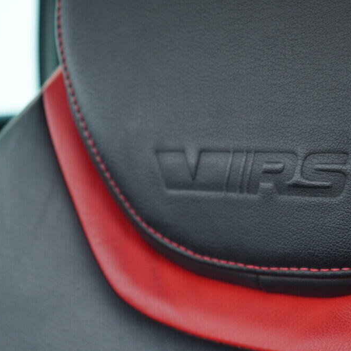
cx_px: 254
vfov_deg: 36.1
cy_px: 176
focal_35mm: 47
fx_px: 539
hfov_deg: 35.4
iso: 320
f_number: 2.8
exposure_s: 1/40
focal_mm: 24
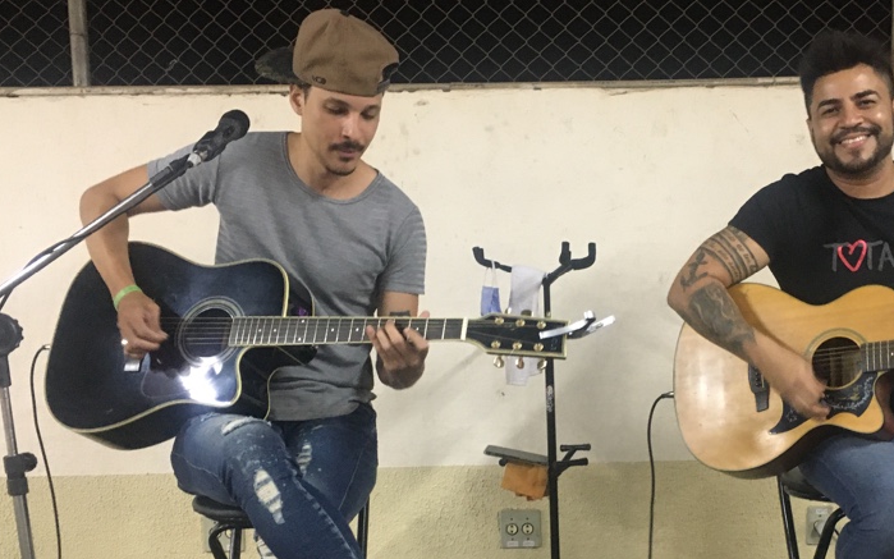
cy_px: 429
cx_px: 569
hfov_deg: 44.8
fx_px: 1072
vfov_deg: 28.7
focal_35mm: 44
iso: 200
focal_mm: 4.15
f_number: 2.2
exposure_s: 1/15
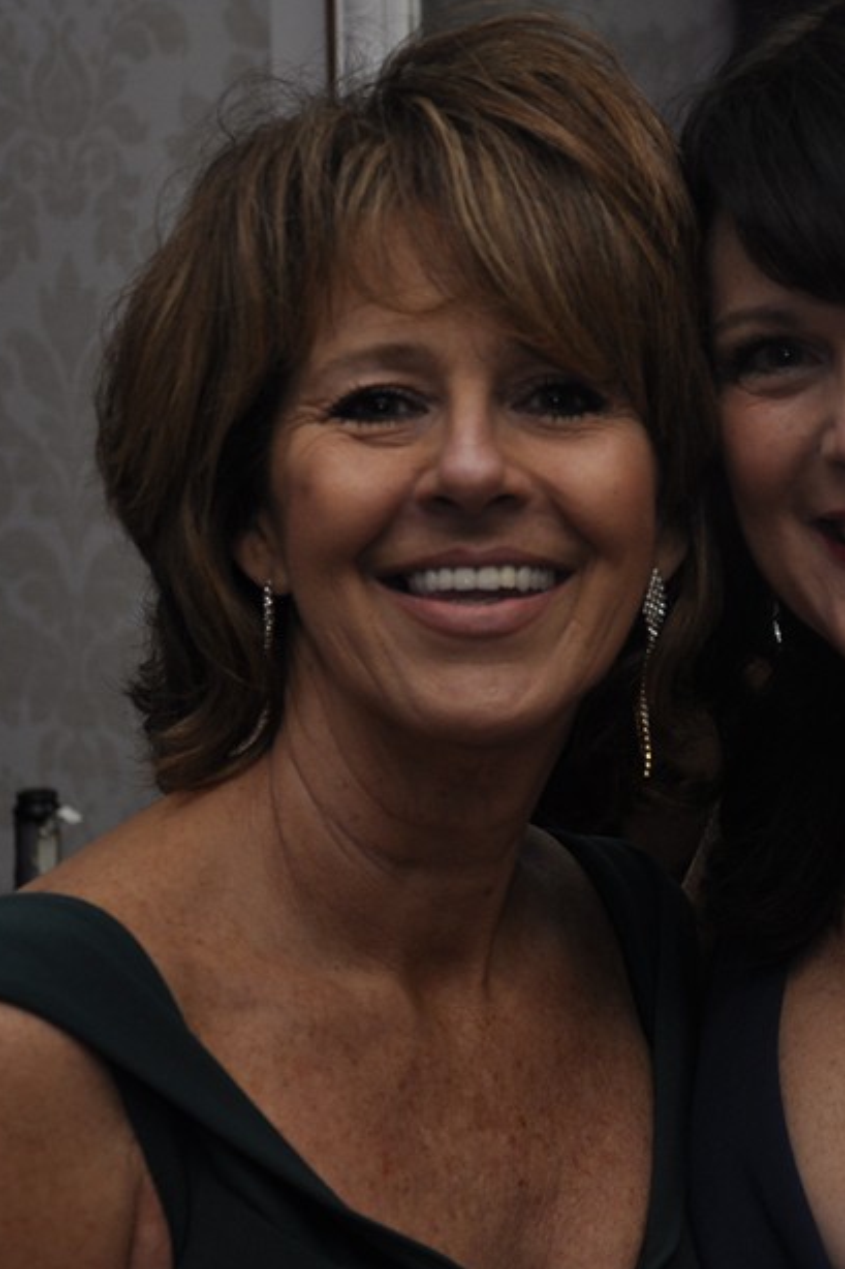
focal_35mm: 122
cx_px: 754
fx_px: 4298
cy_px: 585
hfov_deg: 11.2
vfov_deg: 16.8
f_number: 5
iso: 400
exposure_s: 1/60
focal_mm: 50
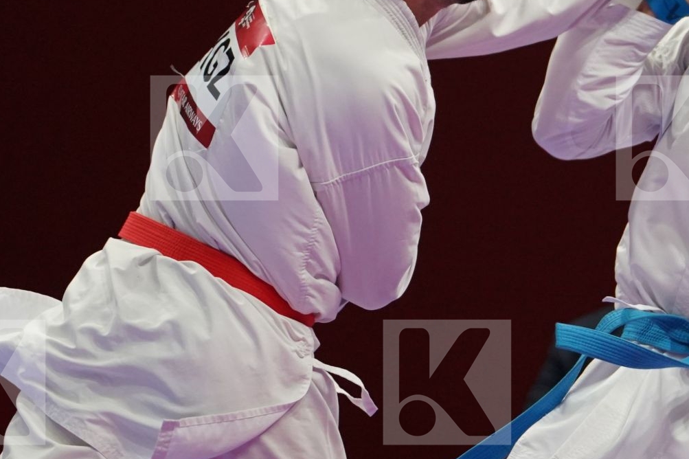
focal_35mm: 754
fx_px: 14425
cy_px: 138
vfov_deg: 1.8
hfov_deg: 2.7
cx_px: 447
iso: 2500
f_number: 4
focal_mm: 280
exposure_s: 1/1000
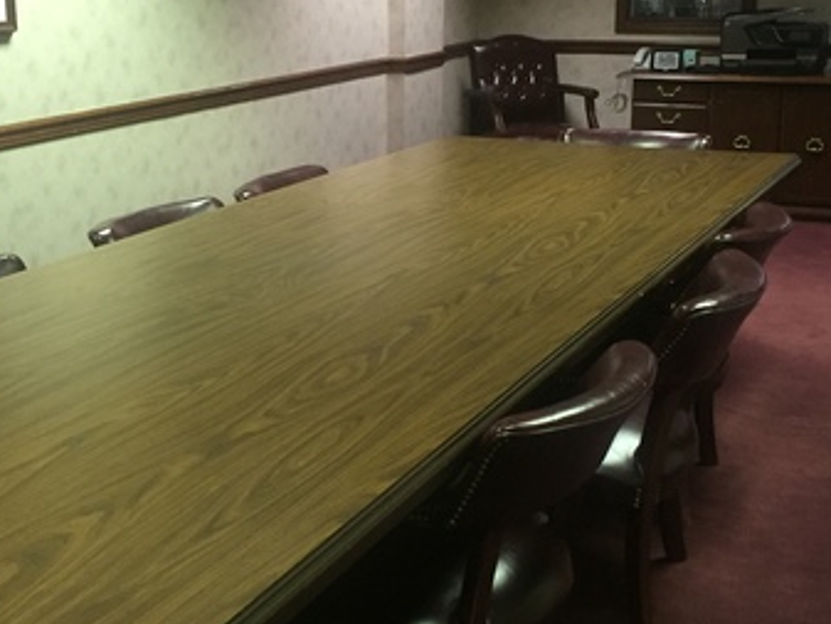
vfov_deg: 26.6
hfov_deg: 34.9
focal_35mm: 55
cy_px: 284
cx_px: 360
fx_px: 1321
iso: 200
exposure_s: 1/30
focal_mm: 4.15
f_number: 2.2
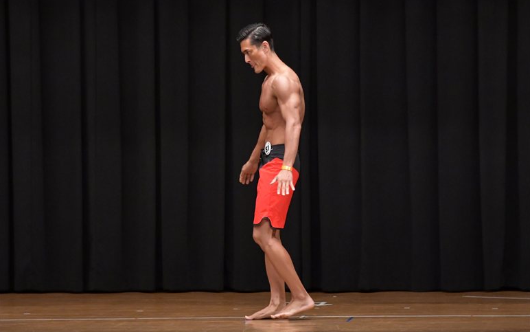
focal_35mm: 230
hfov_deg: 9.1
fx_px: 3323
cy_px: 173
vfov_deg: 5.7
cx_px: 265
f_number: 5.6
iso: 6400
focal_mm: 150
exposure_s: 1/400
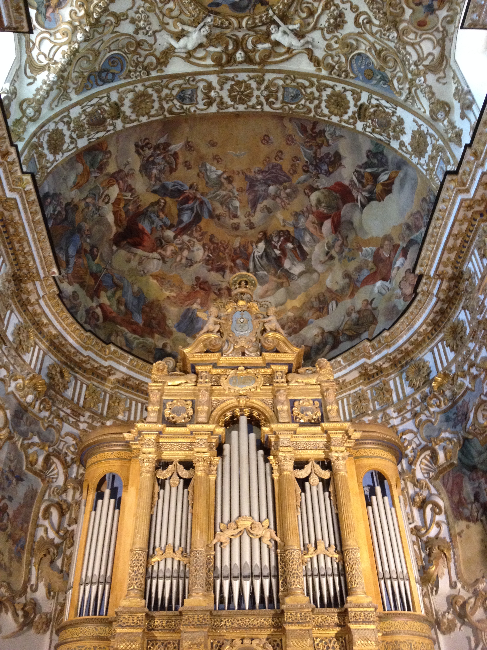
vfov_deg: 52.6
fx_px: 657
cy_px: 325
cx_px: 244
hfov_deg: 40.7
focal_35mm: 35
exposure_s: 1/20
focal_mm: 4.28
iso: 250
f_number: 2.4
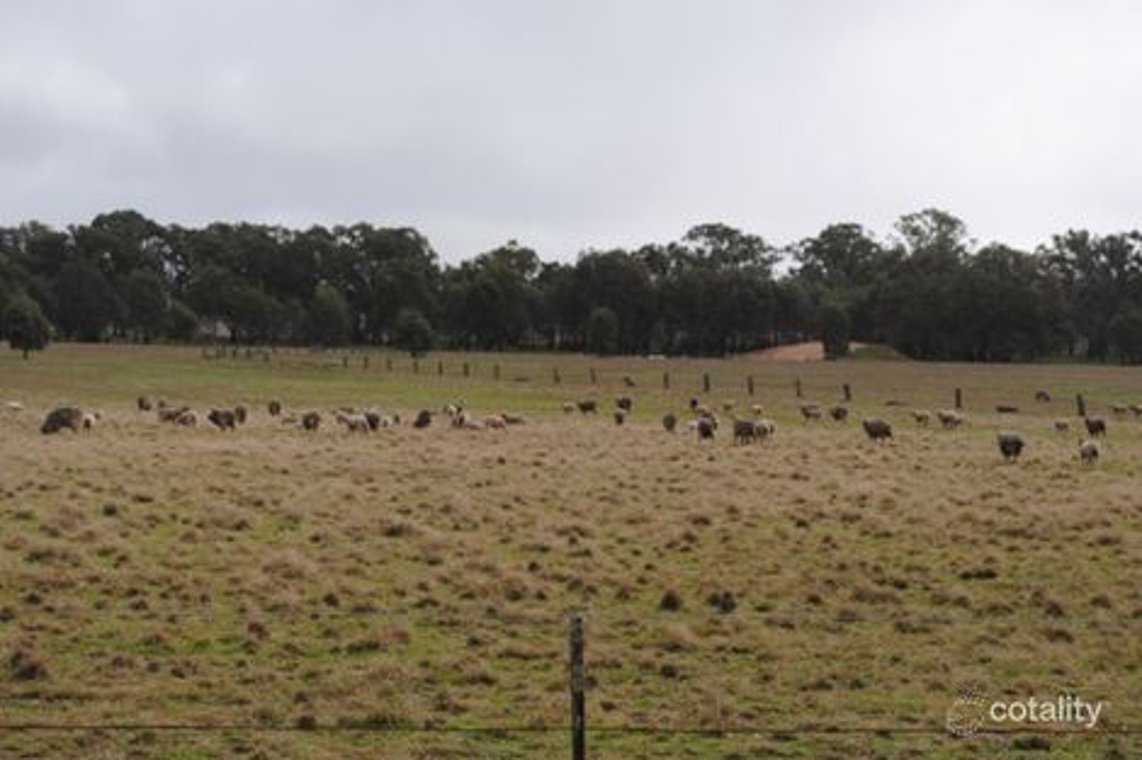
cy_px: 380
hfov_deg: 24.6
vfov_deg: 16.5
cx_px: 571
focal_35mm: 82
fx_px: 2616
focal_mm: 55
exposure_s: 1/250
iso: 100
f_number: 8
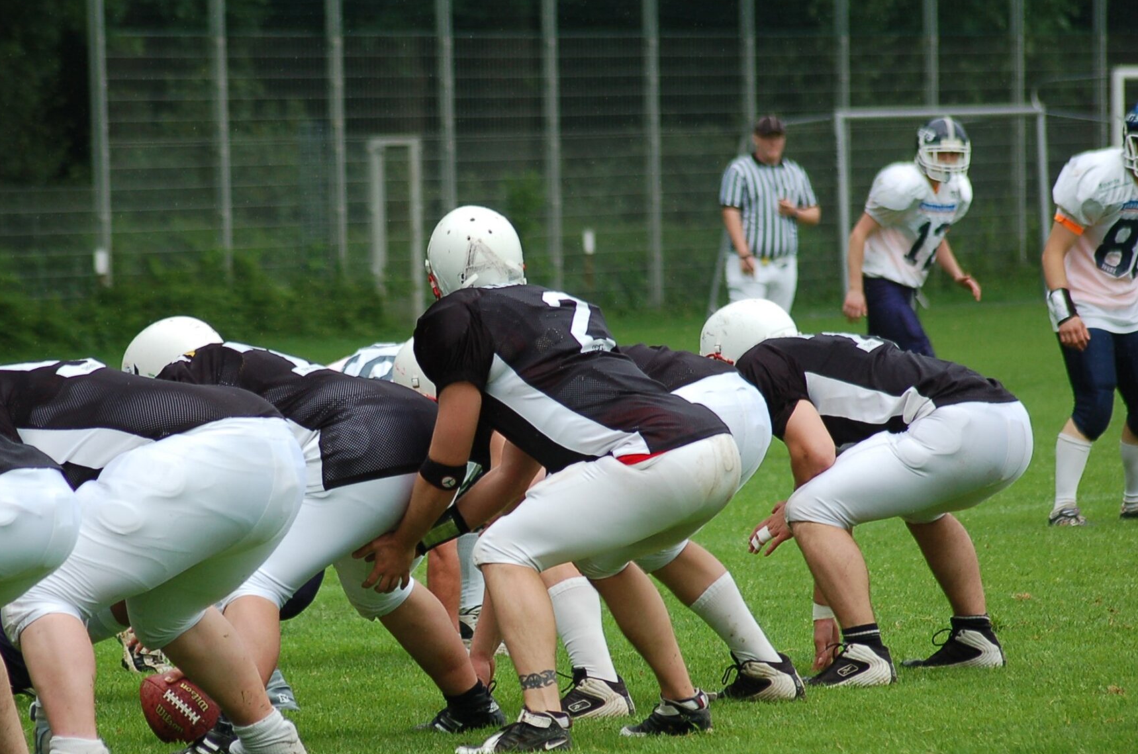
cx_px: 425
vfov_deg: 4.8
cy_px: 437
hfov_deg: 7.2
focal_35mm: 288
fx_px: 9086
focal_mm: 150
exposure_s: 1/1000
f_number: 4.5
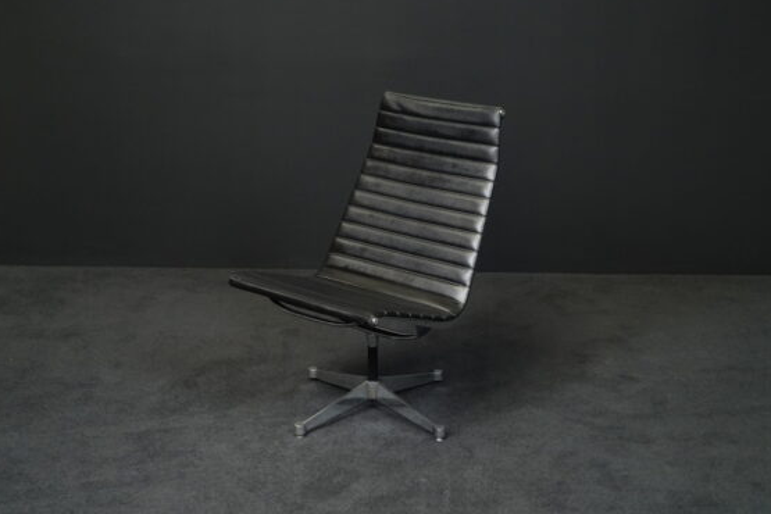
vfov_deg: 25.5
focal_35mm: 53
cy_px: 247
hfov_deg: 37.5
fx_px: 1135
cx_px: 378
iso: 5000
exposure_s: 1/200
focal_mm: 49
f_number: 7.1
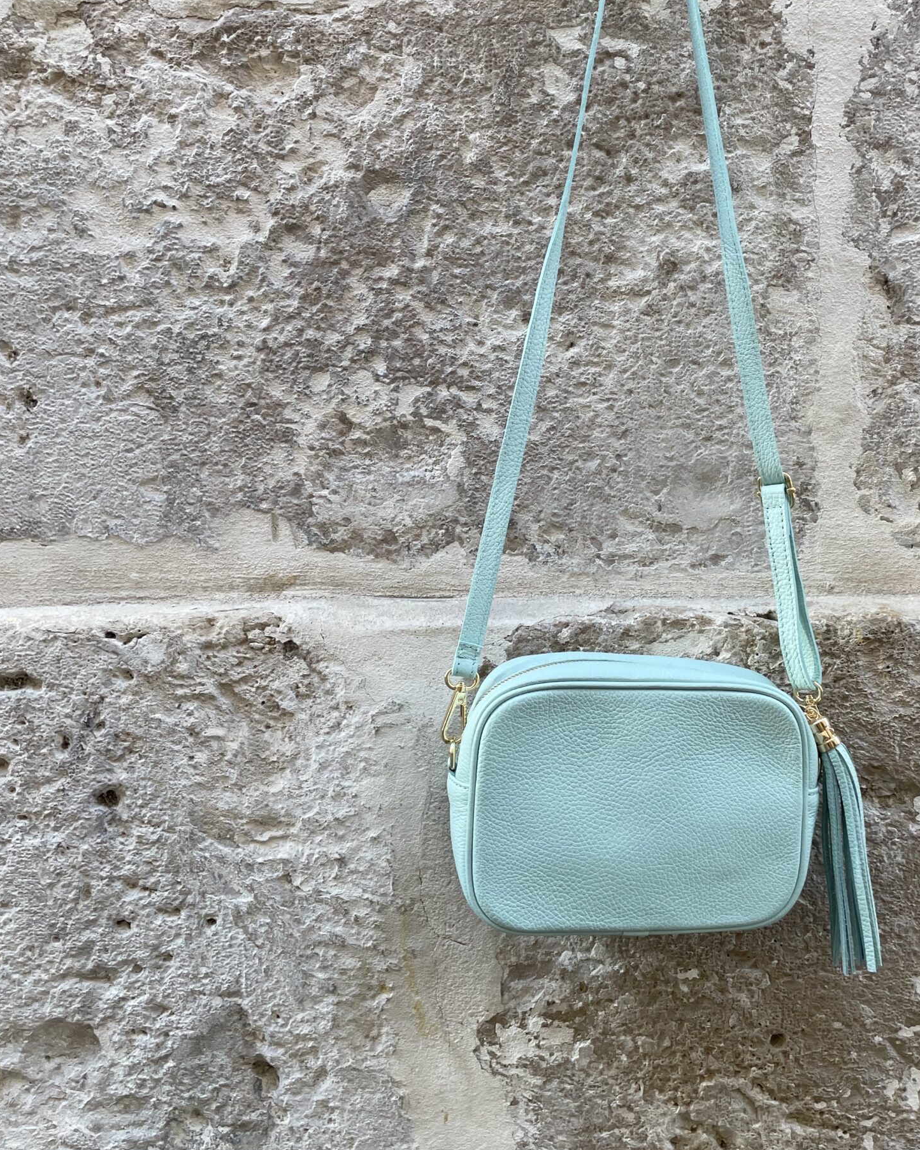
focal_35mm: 36
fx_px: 1225
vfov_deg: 50.1
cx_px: 608
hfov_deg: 40.7
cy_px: 487
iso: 40
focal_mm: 4.2
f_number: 1.6
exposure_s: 1/100
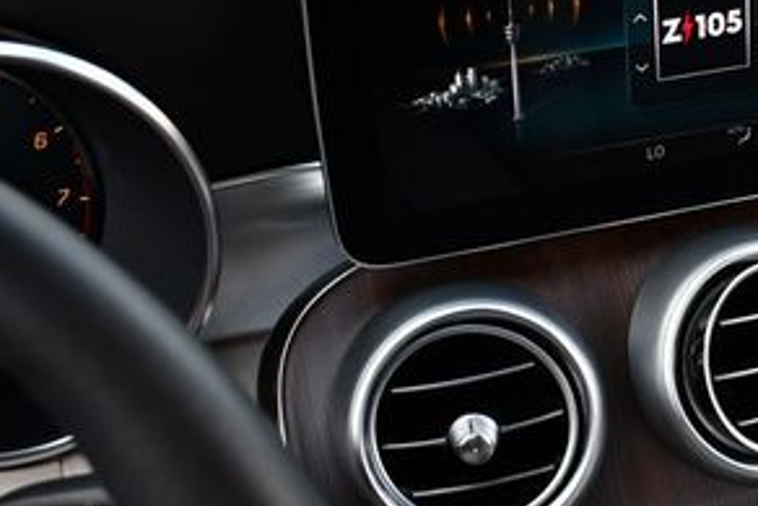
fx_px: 1664
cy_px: 291
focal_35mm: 79
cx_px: 727
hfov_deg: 24.7
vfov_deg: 17.3
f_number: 4
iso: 400
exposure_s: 1/250
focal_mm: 18
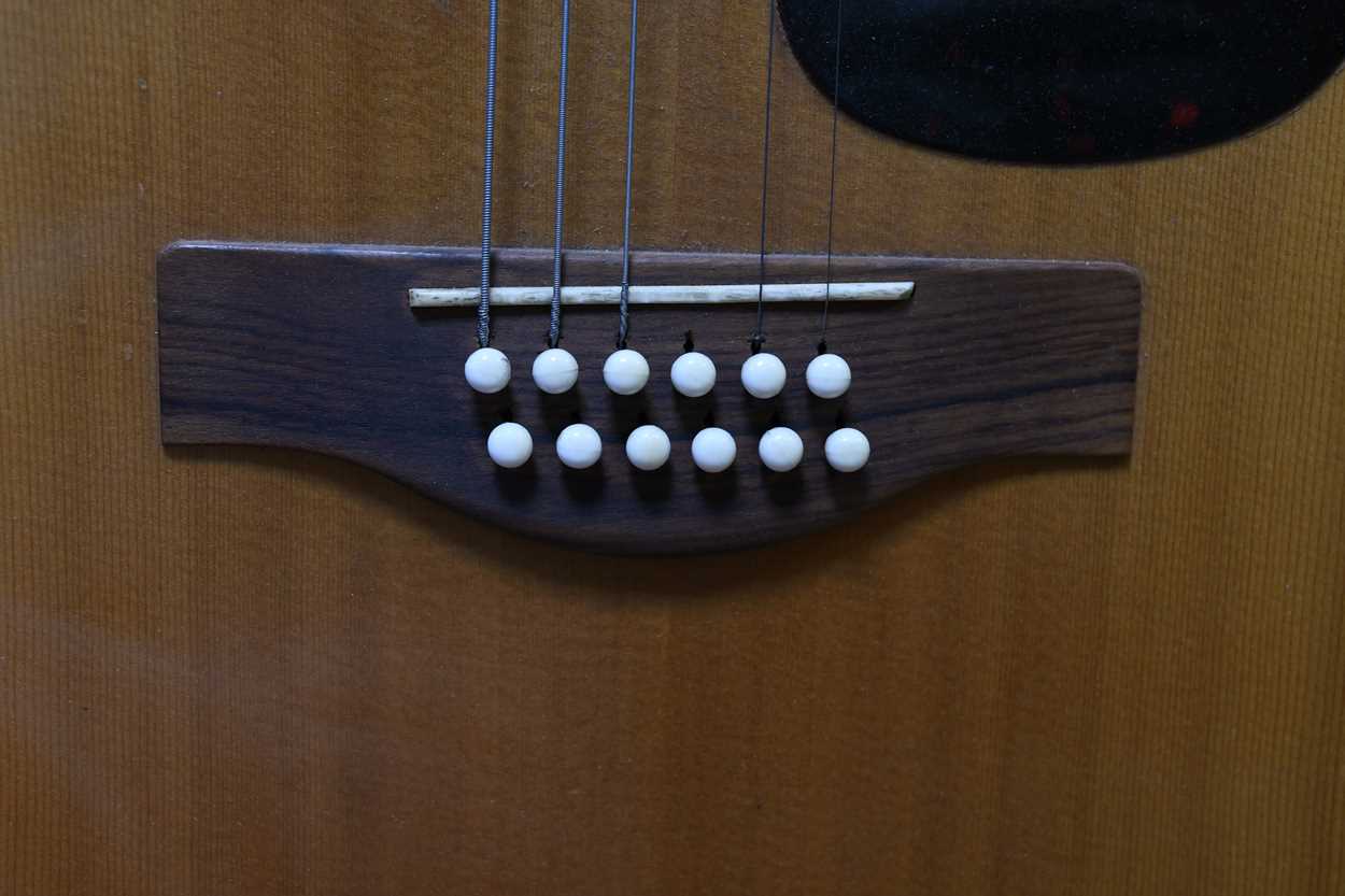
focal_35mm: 52
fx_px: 1961
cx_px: 672
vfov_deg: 25.7
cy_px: 448
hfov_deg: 37.9
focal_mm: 35
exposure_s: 1/15
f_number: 5.6
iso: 400
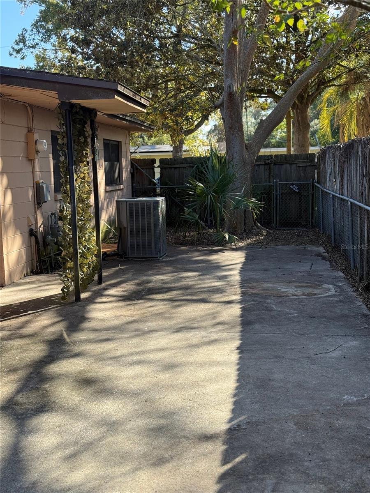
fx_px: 684
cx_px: 185
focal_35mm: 48
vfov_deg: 39.7
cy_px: 246
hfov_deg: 30.3
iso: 64
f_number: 1.78
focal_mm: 6.76
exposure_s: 1/794
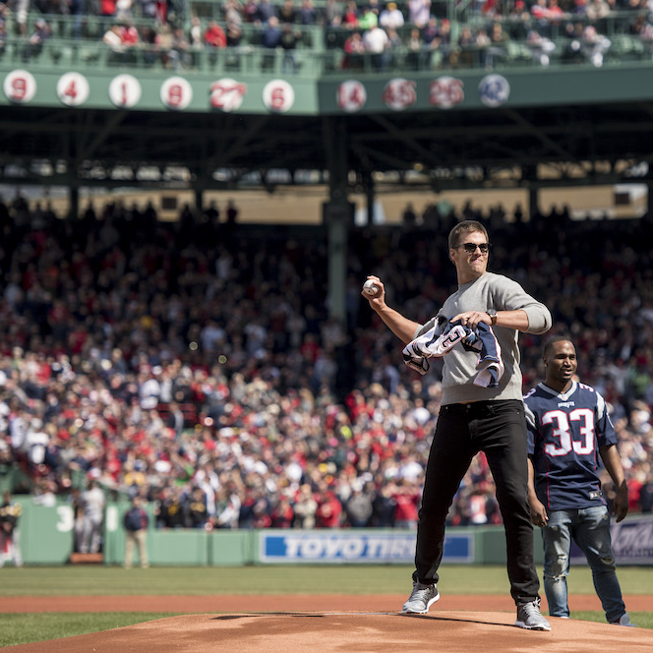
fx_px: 4098
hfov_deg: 9.1
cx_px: 417
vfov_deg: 9.1
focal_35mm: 192
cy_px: 327
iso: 200
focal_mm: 150
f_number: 3.2
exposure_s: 1/3200
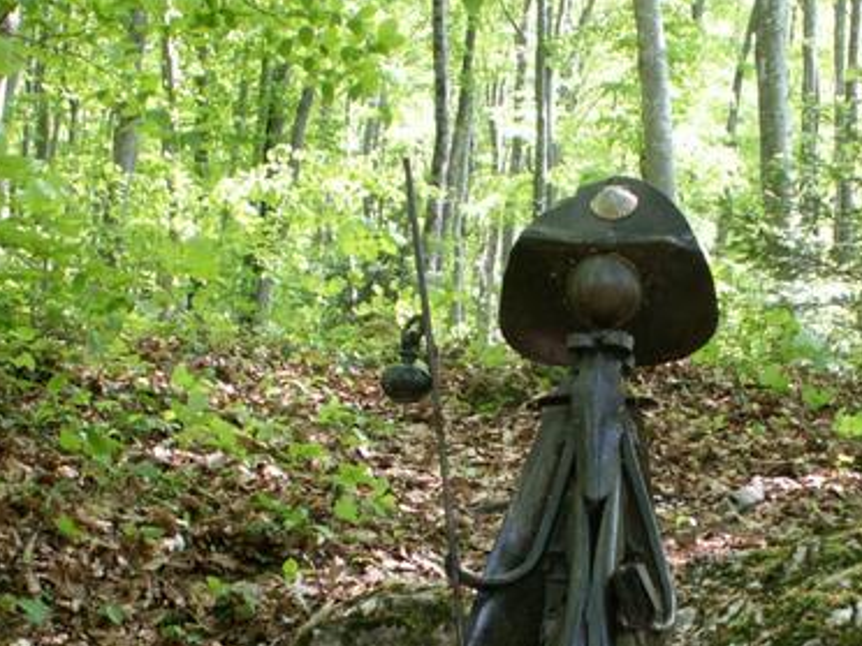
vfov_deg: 19.7
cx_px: 579
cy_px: 514
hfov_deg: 26.2
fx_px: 1843
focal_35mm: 74
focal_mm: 7.22
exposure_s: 1/40
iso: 80
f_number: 2.8
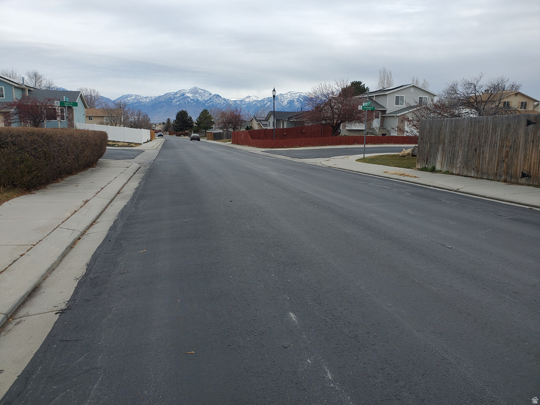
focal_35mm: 26
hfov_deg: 67.3
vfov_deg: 53.1
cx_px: 270
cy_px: 202
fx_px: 406
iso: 50
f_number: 2.4
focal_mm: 4.3
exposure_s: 1/554
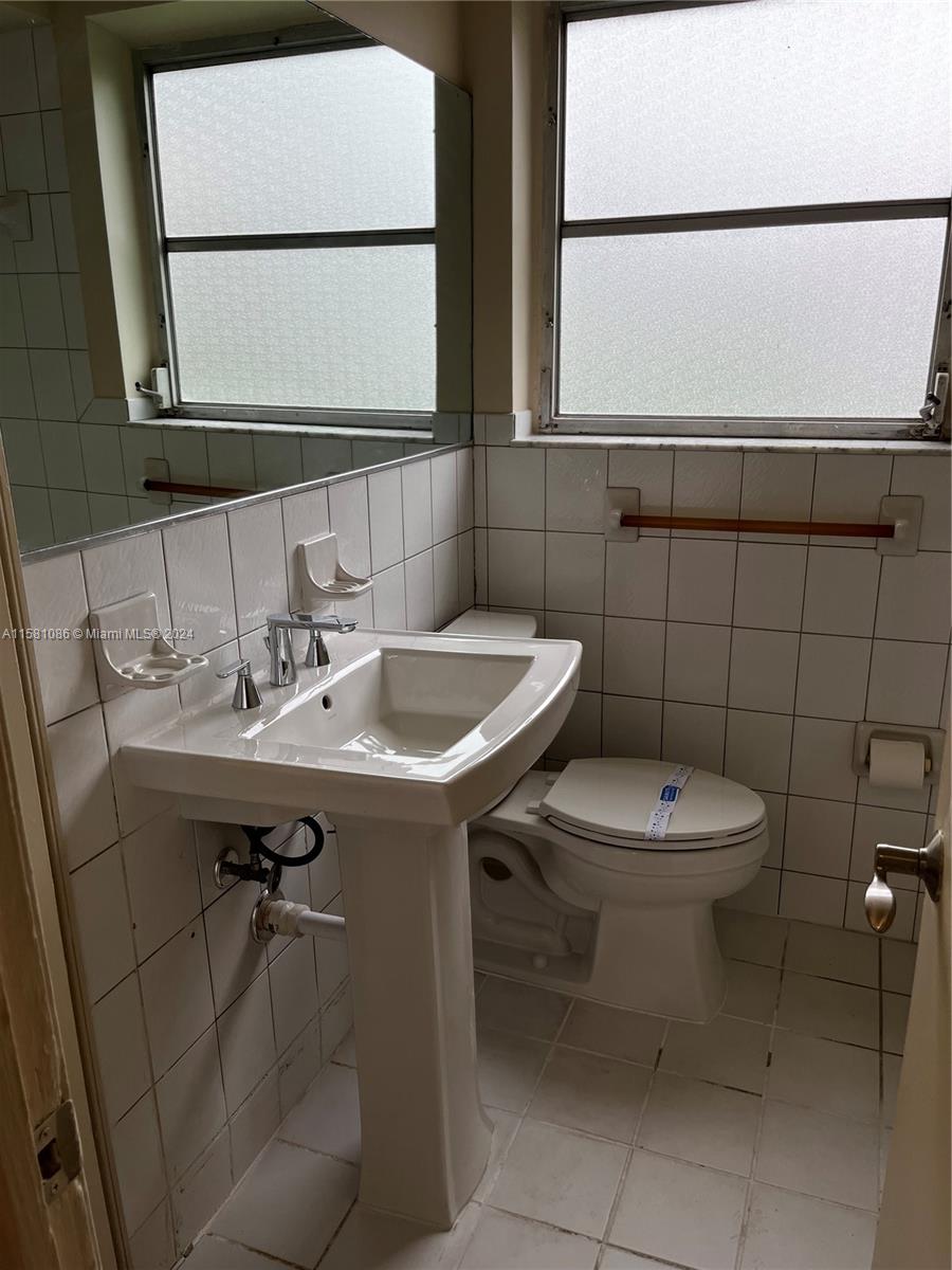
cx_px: 476
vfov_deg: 67.3
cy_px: 635
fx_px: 953
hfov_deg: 53.1
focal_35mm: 26
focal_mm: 5.1
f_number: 1.6
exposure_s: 1/303
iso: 50
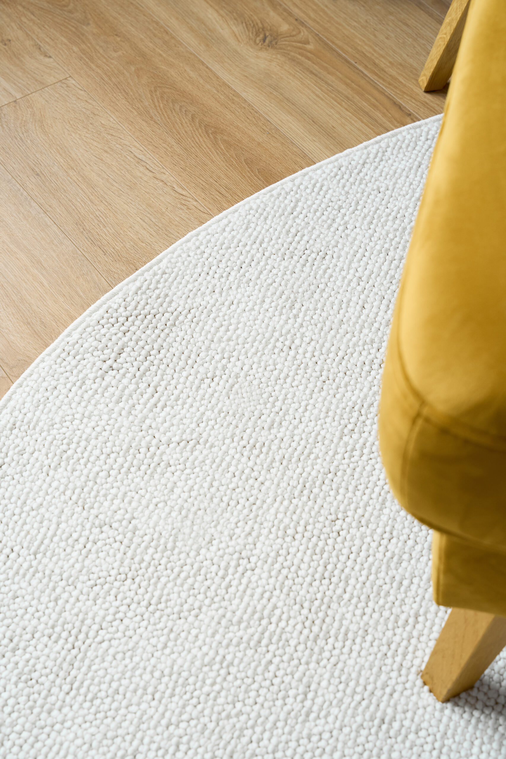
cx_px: 253
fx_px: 1476
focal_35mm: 70
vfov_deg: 28.8
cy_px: 380
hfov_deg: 19.5
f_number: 7.1
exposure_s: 1/160
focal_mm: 70
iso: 1250
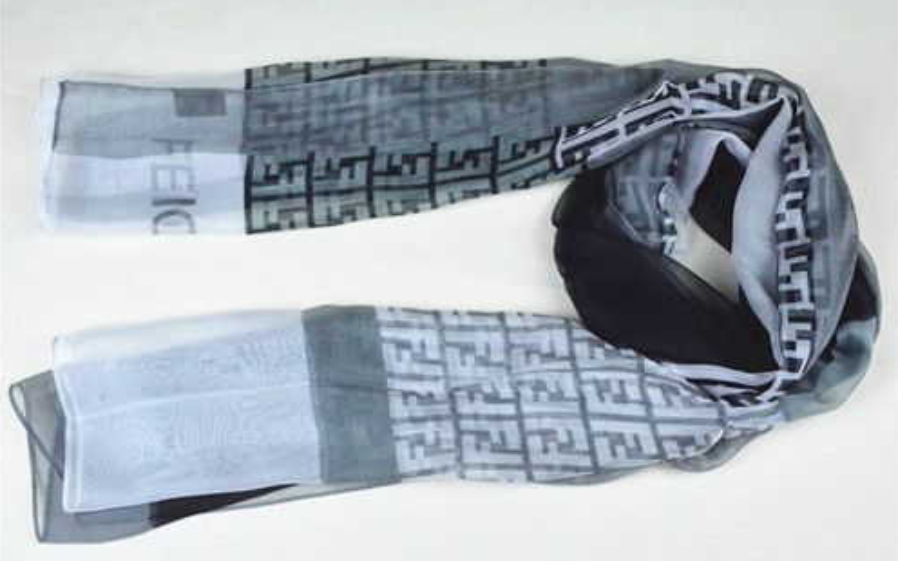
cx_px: 449
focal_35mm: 42
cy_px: 280
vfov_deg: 30.9
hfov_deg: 47.7
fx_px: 1016
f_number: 11
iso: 6400
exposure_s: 1/500
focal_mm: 27
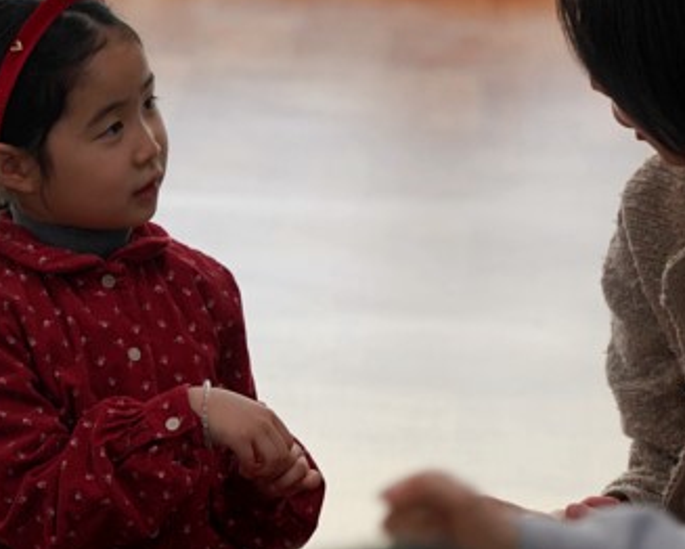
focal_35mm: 346
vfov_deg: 4.5
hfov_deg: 5.6
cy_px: 134
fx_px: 7019
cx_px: 44
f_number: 4
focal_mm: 134
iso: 500
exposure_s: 1/160
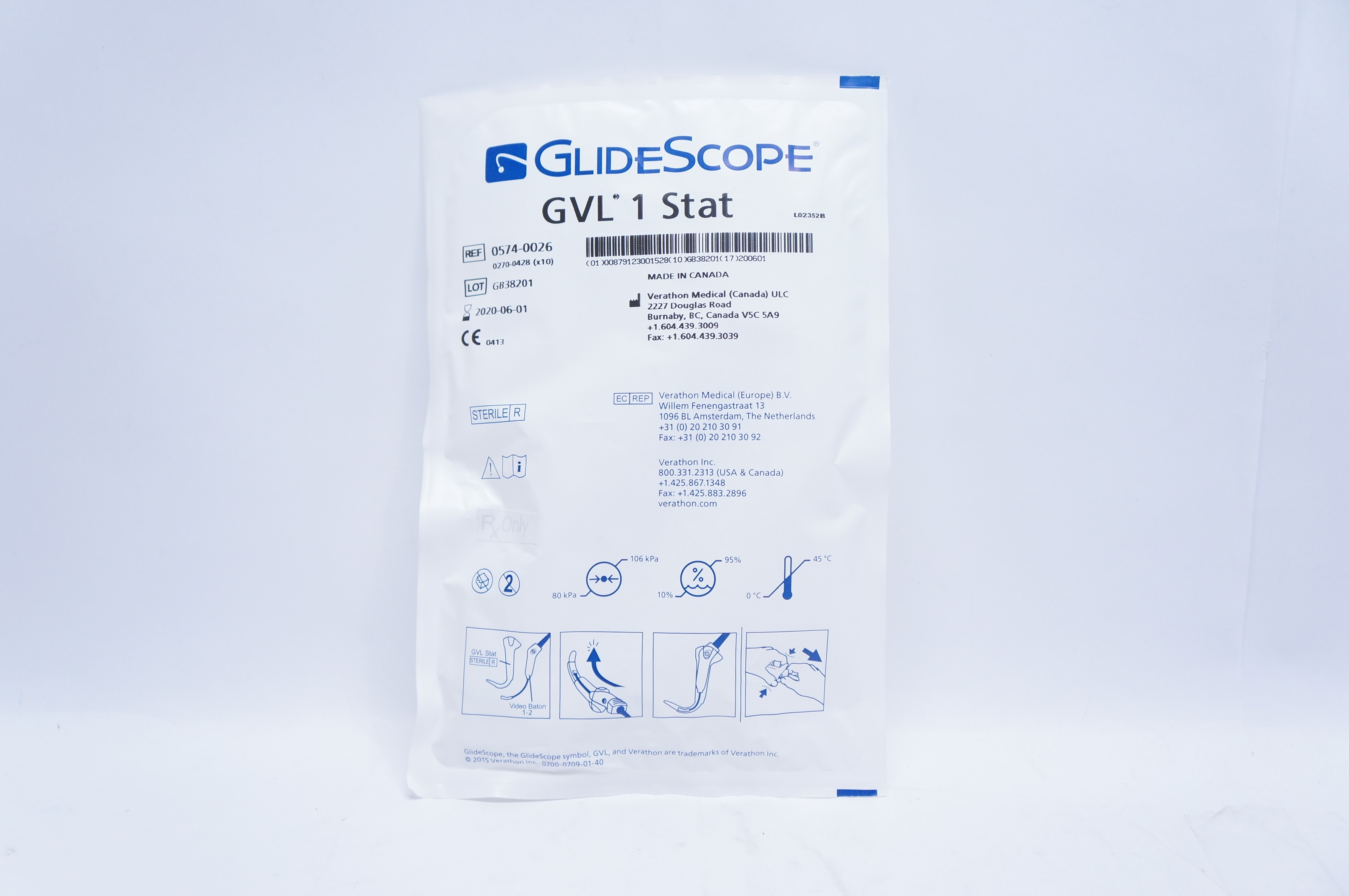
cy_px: 448
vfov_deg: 32.9
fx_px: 1516
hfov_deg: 48.0
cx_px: 674
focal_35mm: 40
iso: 800
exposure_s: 1/125
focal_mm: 27
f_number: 4
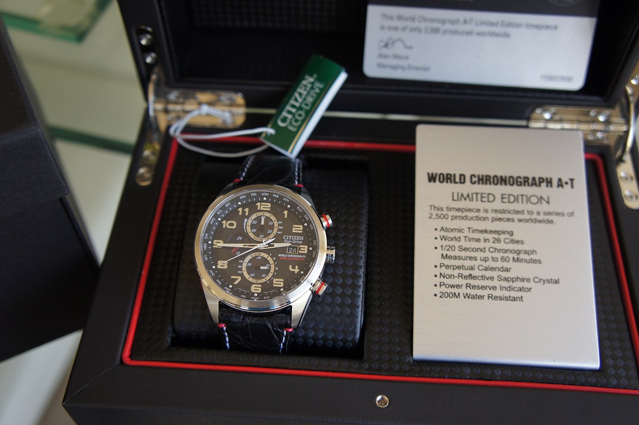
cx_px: 320
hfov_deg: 51.3
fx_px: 665
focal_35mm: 38
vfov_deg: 35.4
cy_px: 212
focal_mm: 25
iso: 400
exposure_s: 1/40
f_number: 4
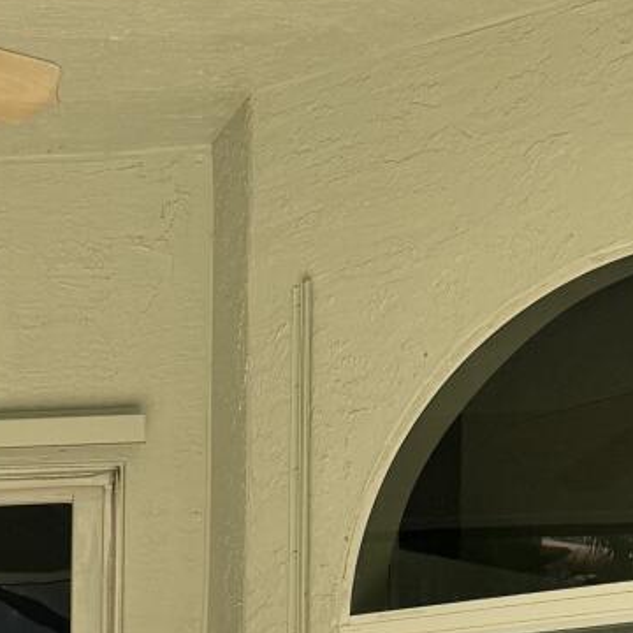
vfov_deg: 13.3
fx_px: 2441
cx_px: -505
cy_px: 1141
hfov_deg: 13.3
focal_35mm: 118
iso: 80
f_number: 1.78
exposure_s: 1/925
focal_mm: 6.86
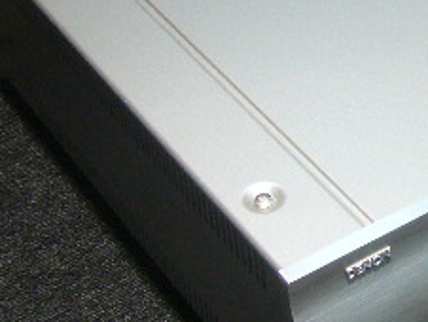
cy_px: 98
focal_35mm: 99
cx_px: 470
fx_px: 1225
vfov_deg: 14.9
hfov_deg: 19.0
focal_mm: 5.8
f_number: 2.8
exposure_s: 1/80
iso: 200
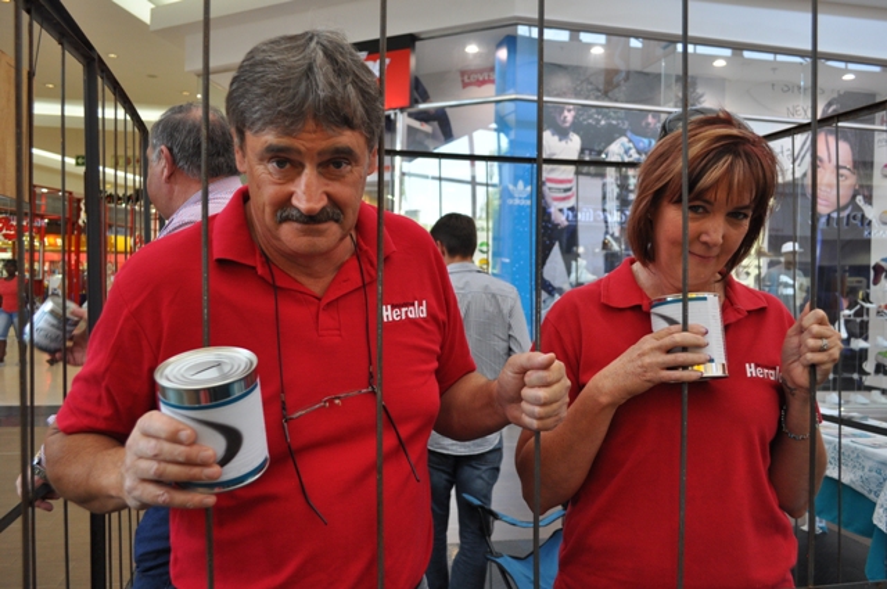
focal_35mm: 30
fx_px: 738
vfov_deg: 43.5
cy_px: 294
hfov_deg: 62.0
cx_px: 444
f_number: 4
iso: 560
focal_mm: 20
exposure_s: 1/60
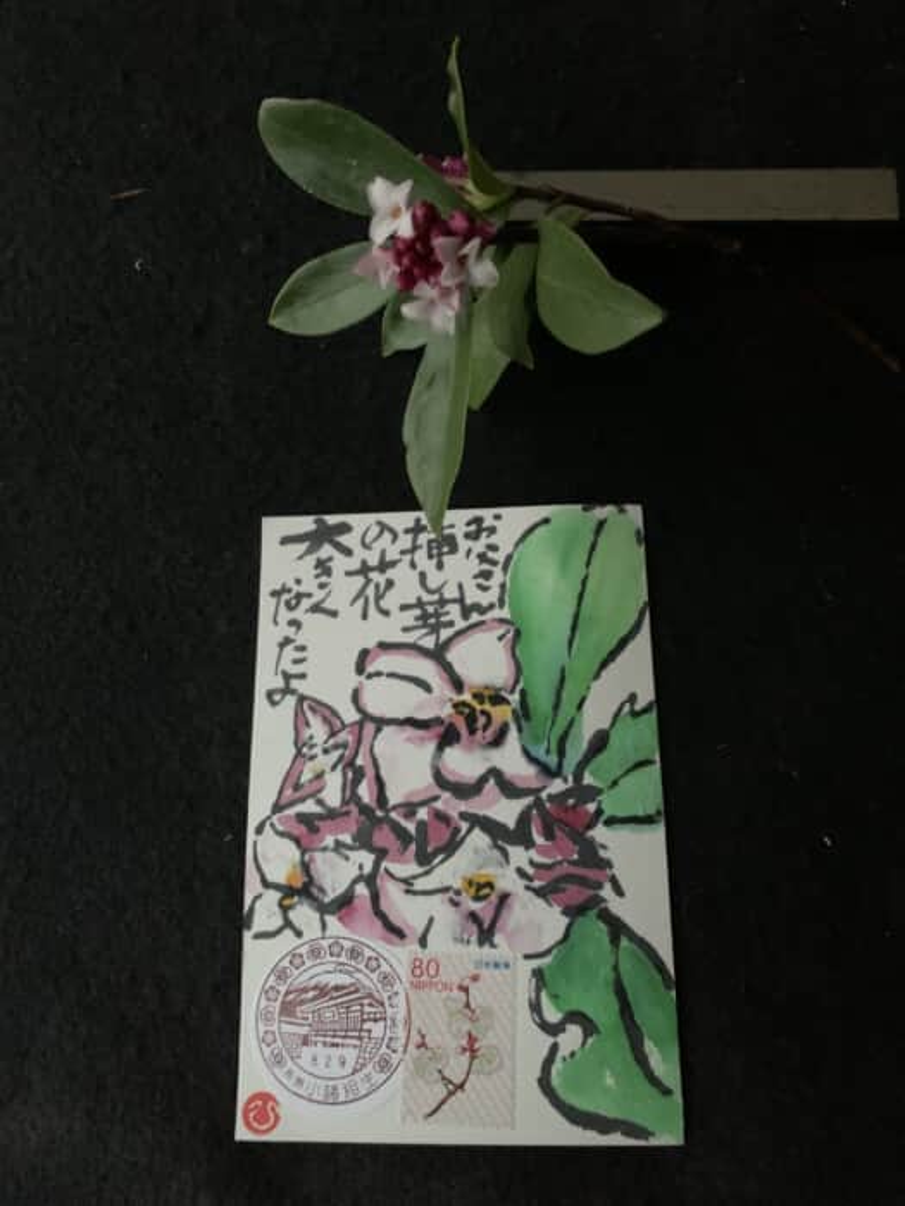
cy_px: 603
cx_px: 452
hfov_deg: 53.1
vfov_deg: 67.3
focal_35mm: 26
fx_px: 906
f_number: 1.8
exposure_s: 1/24
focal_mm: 4.25
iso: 640
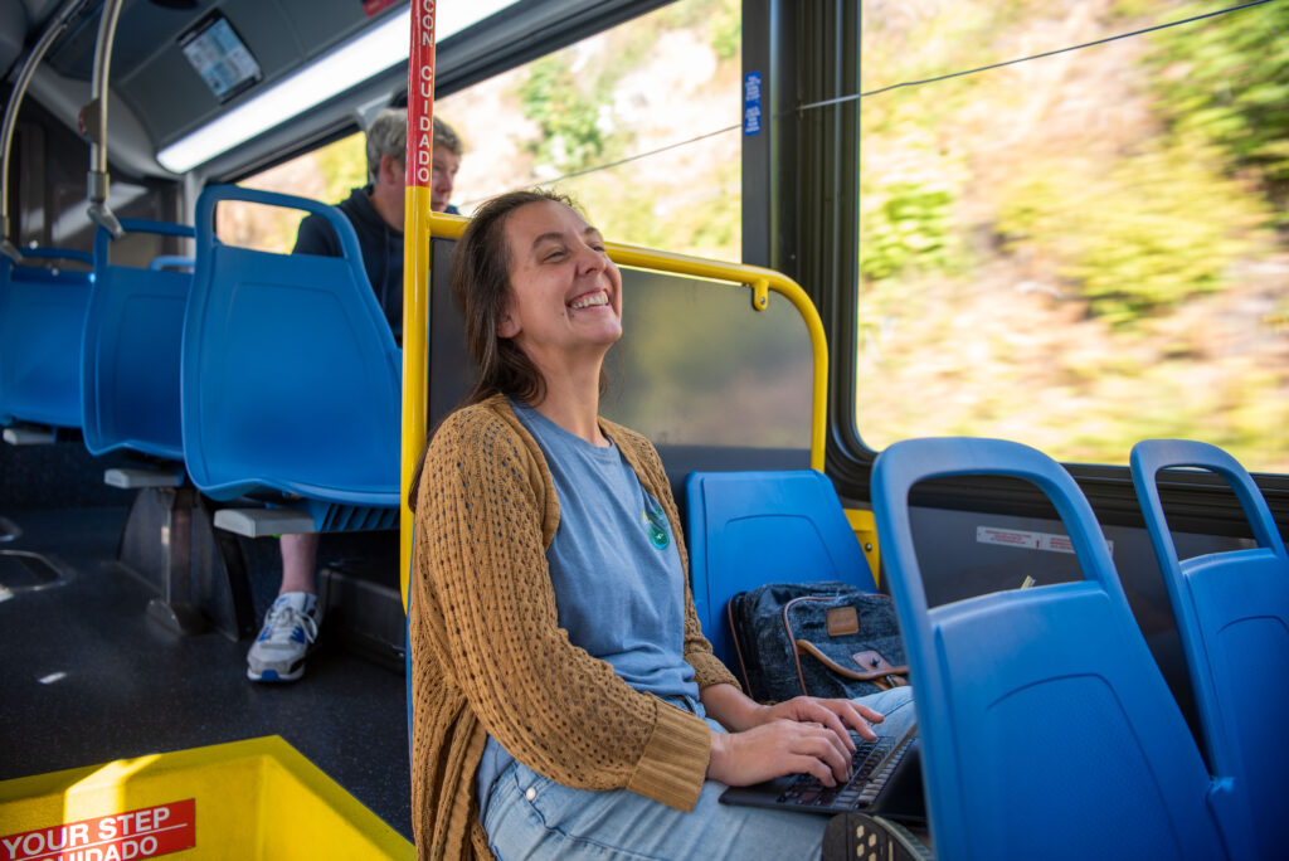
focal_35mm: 30
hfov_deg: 61.9
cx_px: 644
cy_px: 430
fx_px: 1075
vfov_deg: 43.7
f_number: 2.8
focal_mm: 30
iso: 125
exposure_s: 1/80
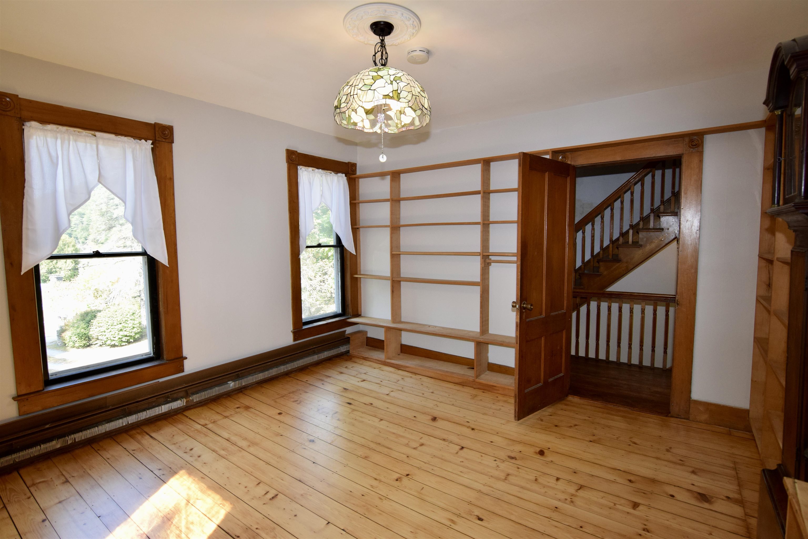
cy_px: 270
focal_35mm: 16
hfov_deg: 95.0
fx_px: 370
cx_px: 404
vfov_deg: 72.1
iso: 800
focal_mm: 11
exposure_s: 1/125
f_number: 5.6
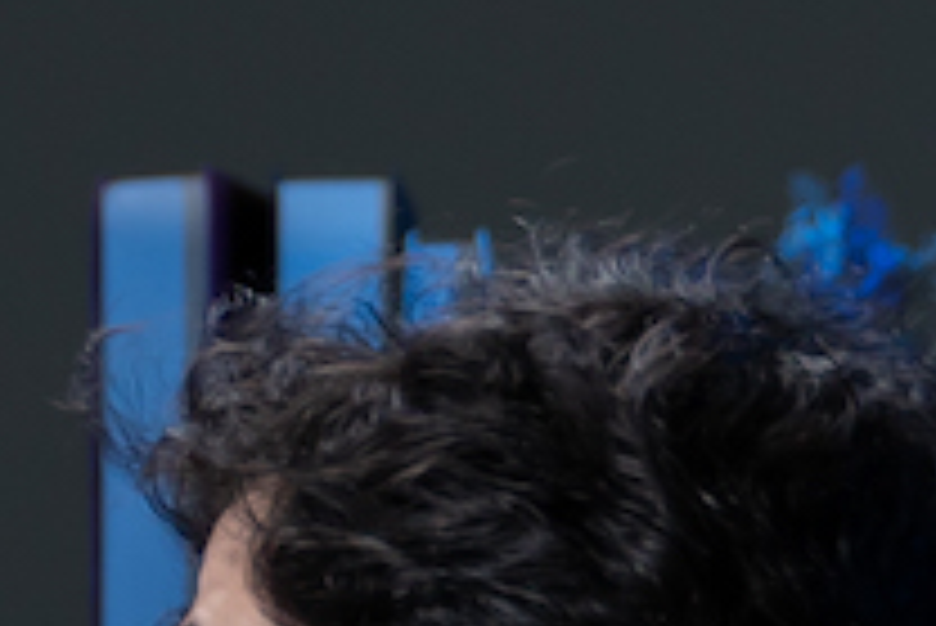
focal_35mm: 387
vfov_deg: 3.5
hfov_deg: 5.1
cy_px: 1583
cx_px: -1606
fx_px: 10069
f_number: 2.8
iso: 100
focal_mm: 37.7
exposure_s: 1/160
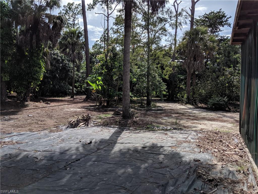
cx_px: 129
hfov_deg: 65.3
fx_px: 201
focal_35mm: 27
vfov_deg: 51.4
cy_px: 97
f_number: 1.8
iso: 44
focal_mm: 4.44
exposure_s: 1/5848
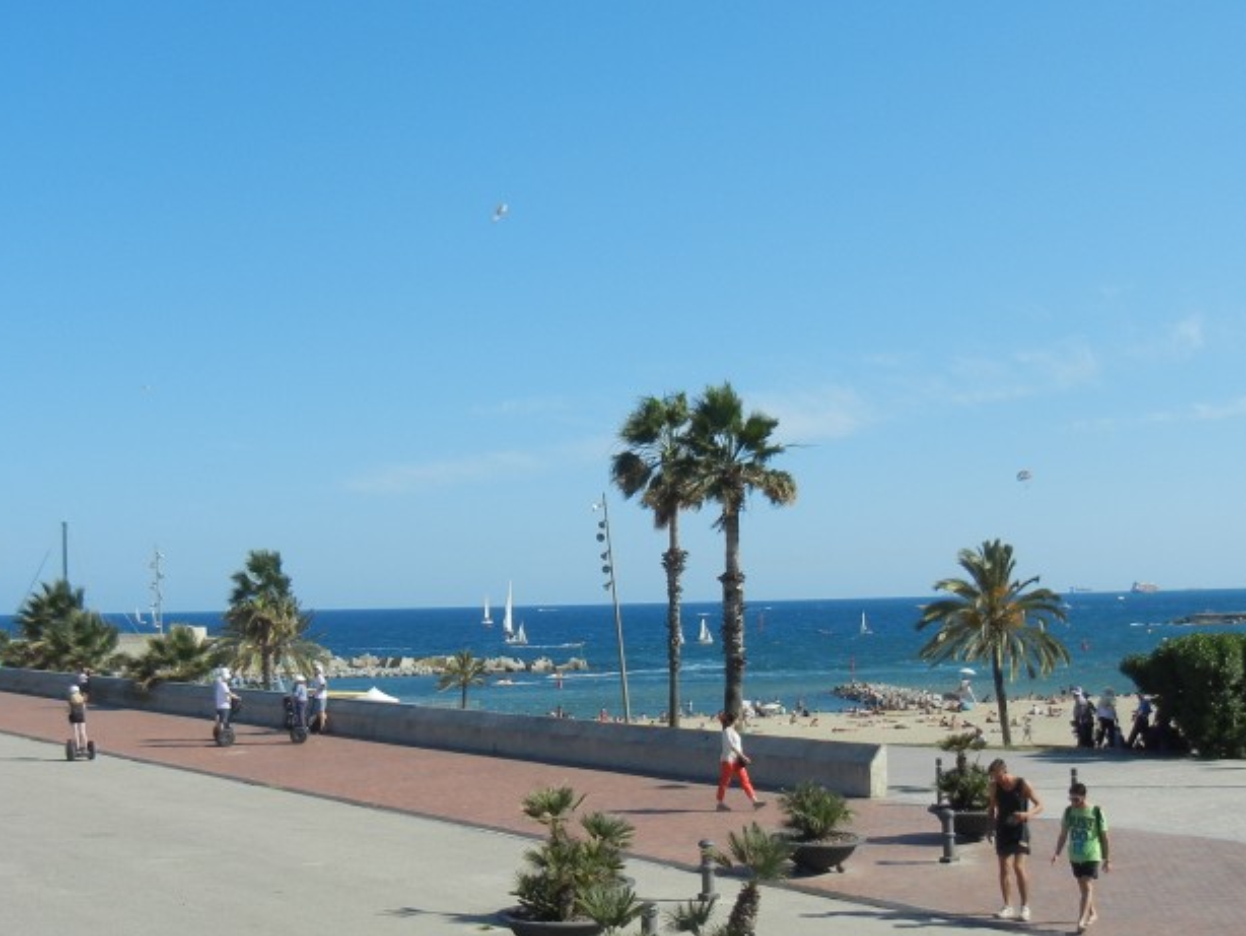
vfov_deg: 29.1
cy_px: 548
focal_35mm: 50
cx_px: 530
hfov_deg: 38.1
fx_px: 1800
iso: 160
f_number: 7
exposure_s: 1/459
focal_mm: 5.4
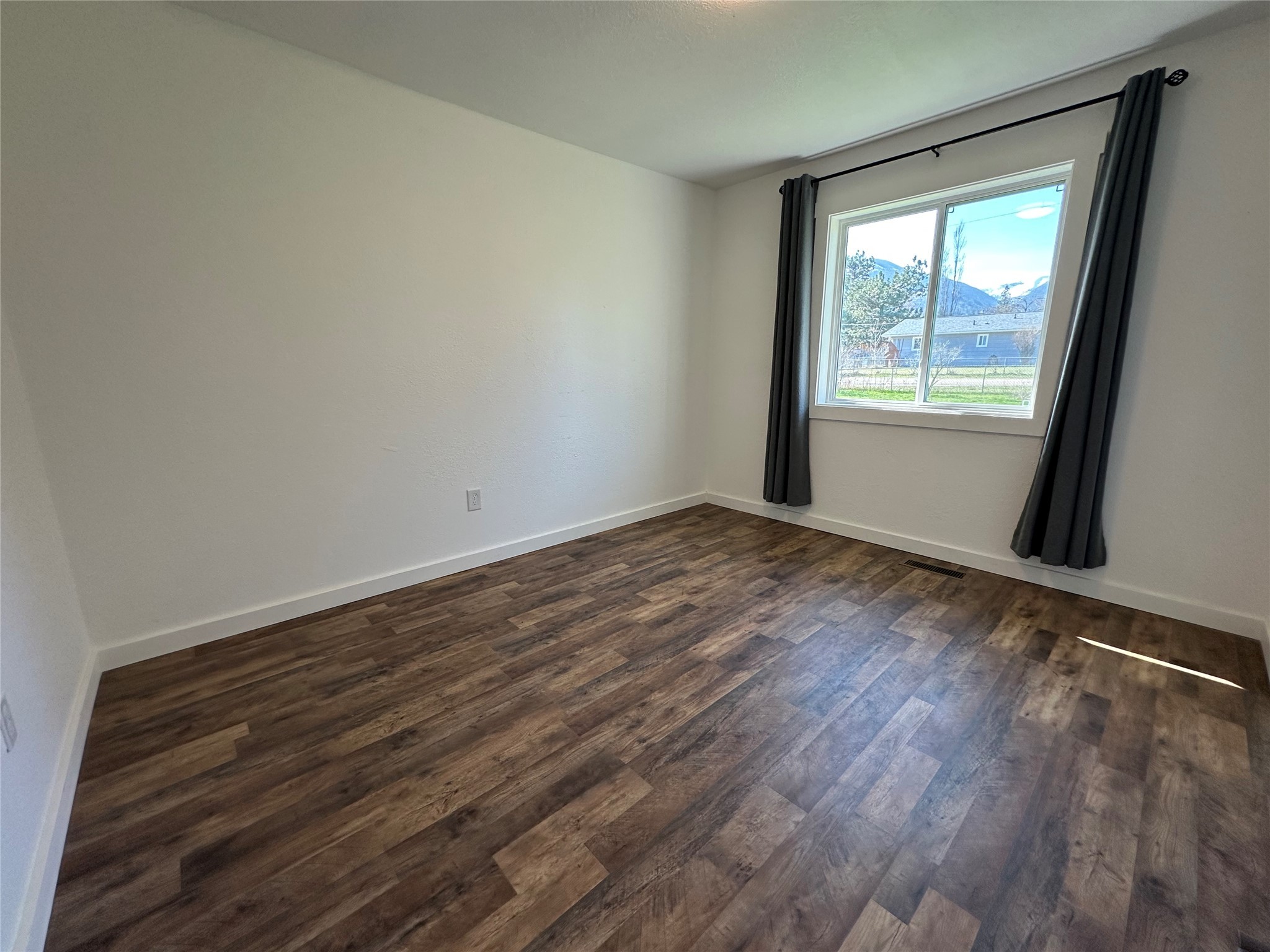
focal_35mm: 14
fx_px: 514
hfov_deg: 102.1
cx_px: 635
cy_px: 476
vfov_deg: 85.7
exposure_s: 1/120
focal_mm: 2.22
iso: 125
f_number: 2.2
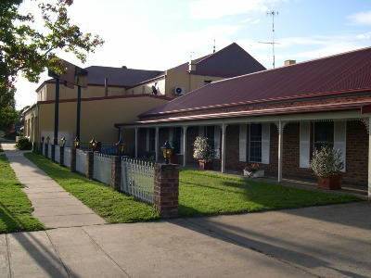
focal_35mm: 38
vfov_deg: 37.7
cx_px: 186
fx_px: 407
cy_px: 139
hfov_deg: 49.0
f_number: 7.6
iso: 141
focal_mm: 8
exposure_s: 1/149
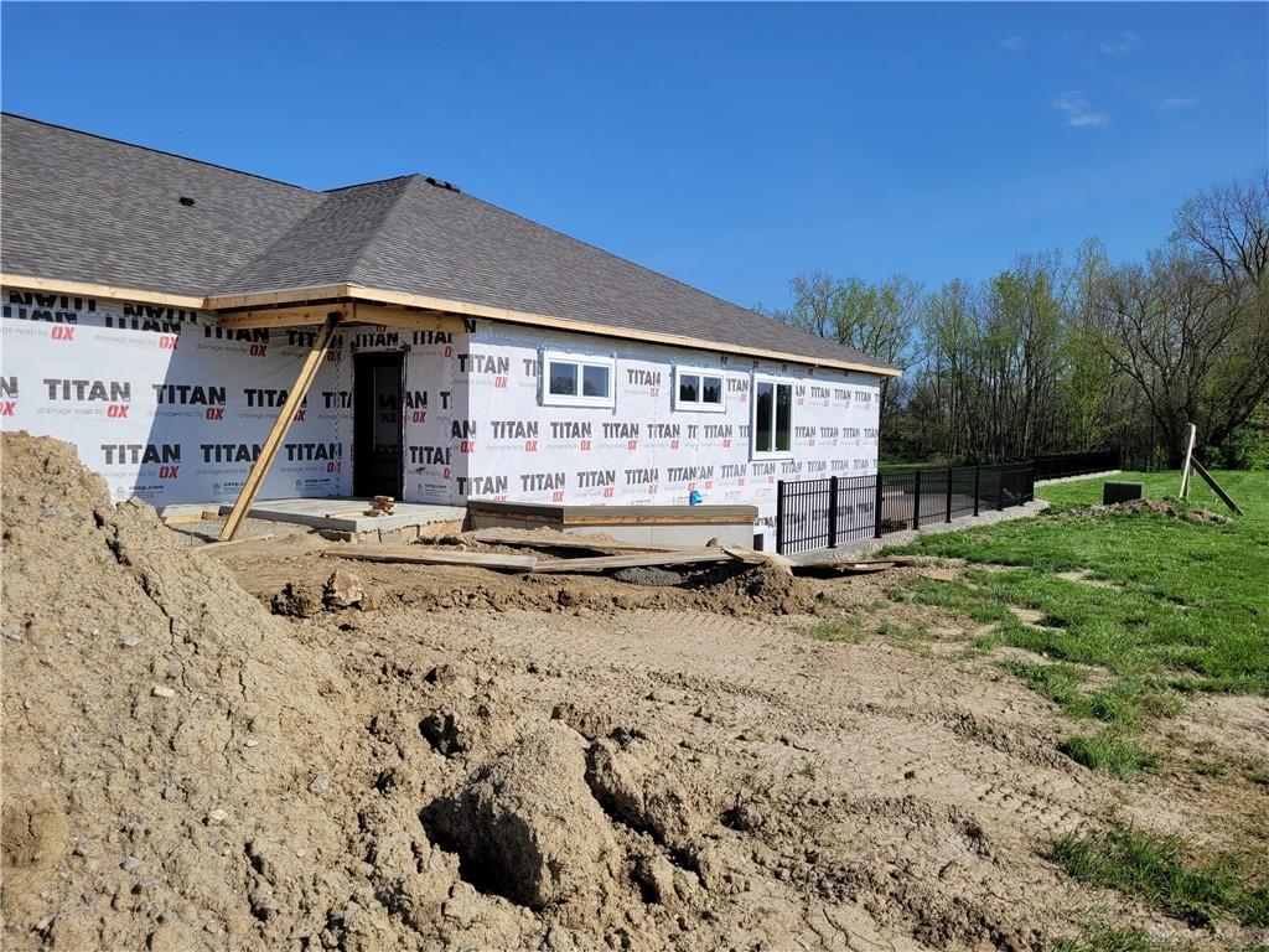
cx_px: 634
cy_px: 476
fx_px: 953
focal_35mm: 26
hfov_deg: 67.3
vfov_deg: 53.1
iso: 40
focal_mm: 5.4
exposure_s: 1/3956
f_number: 1.8
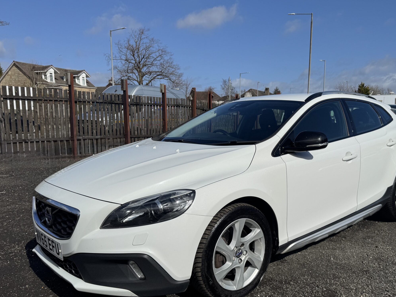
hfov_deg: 57.9
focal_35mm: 31
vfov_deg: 45.2
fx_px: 355
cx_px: 239
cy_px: 174
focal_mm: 6.76
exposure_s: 1/12346
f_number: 1.78
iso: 80
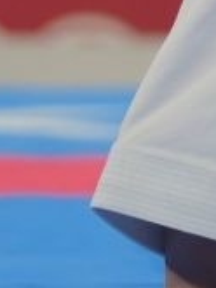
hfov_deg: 0.9
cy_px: -480
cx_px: 603
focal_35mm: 1668
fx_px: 13860
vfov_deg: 1.2
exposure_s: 1/500
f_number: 2.8
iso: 200
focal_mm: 159
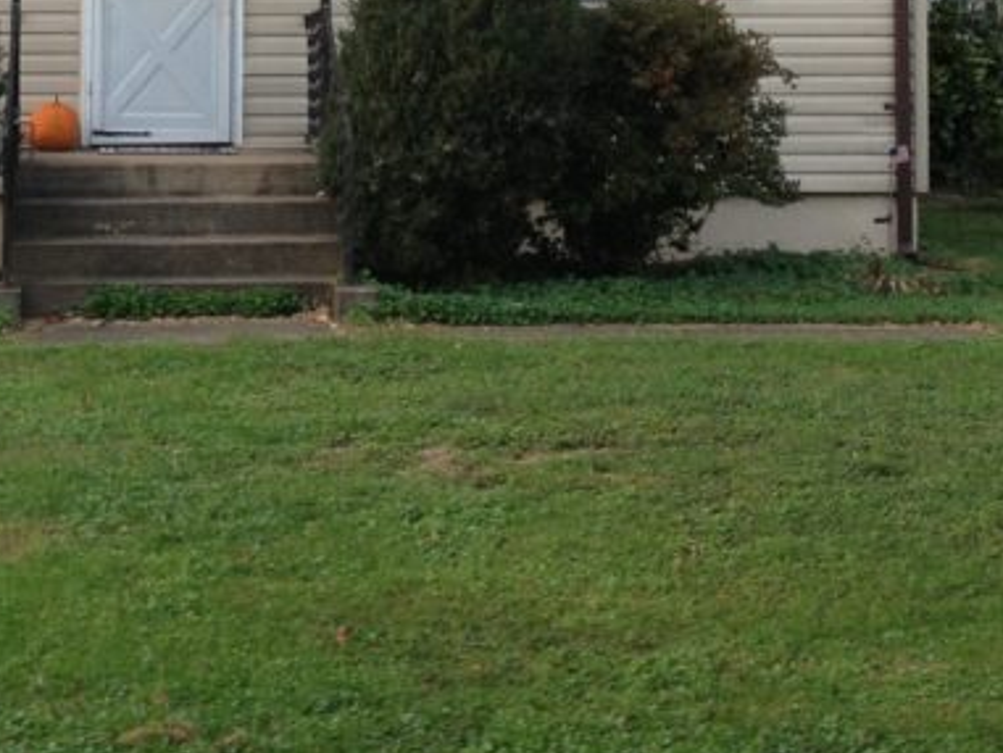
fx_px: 2725
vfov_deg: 15.4
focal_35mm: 94
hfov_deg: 20.7
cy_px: -55
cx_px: 295
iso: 50
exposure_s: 1/60
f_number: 2.4
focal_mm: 4.28
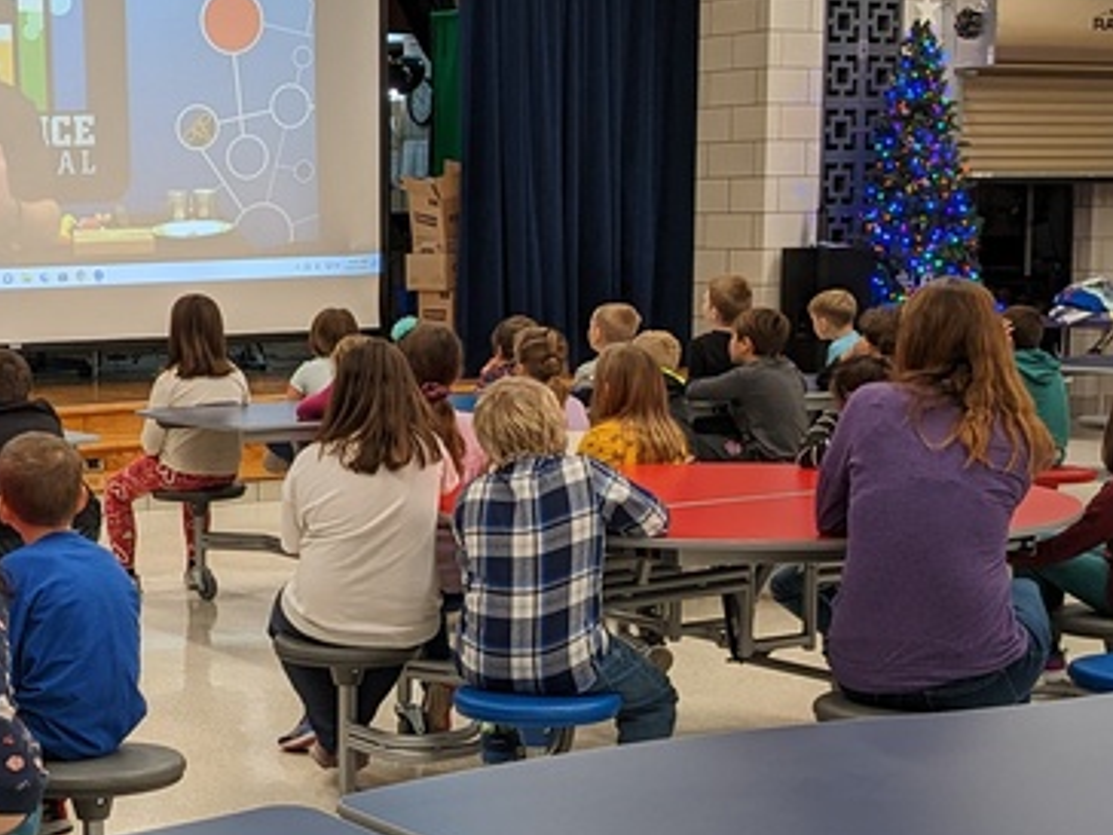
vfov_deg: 19.3
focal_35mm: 76
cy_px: 557
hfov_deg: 25.3
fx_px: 2444
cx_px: 242
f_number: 1.73
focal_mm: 4.38
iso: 60
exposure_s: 1/33.6
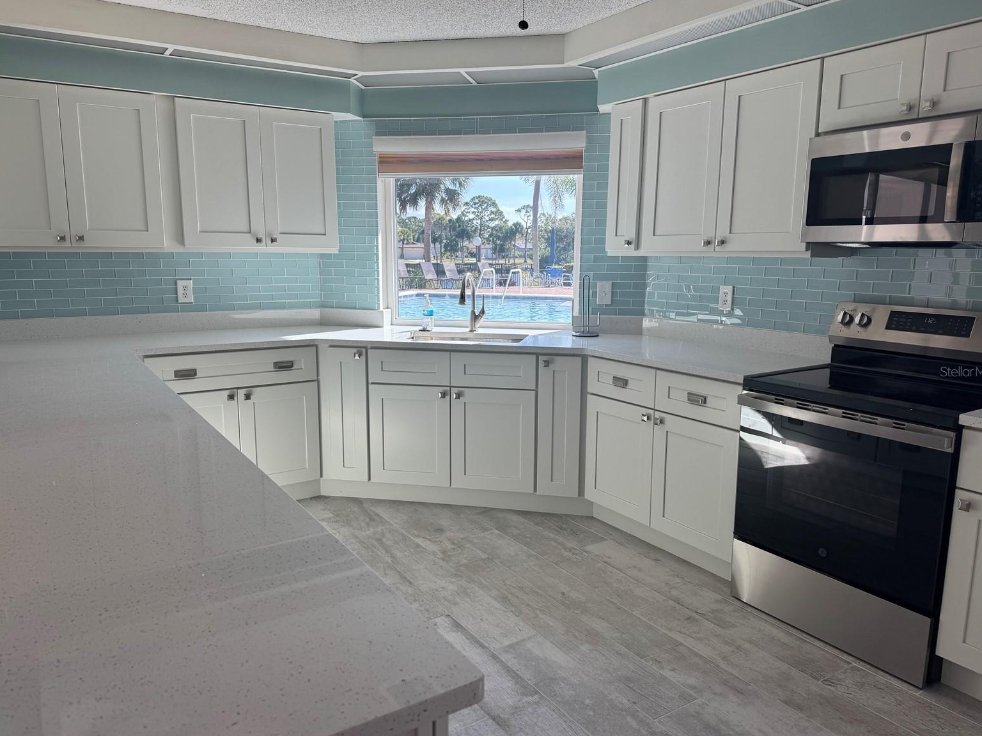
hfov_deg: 69.4
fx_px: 709
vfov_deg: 54.9
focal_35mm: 25
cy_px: 371
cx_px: 489
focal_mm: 6.76
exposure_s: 1/514
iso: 80
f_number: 1.78
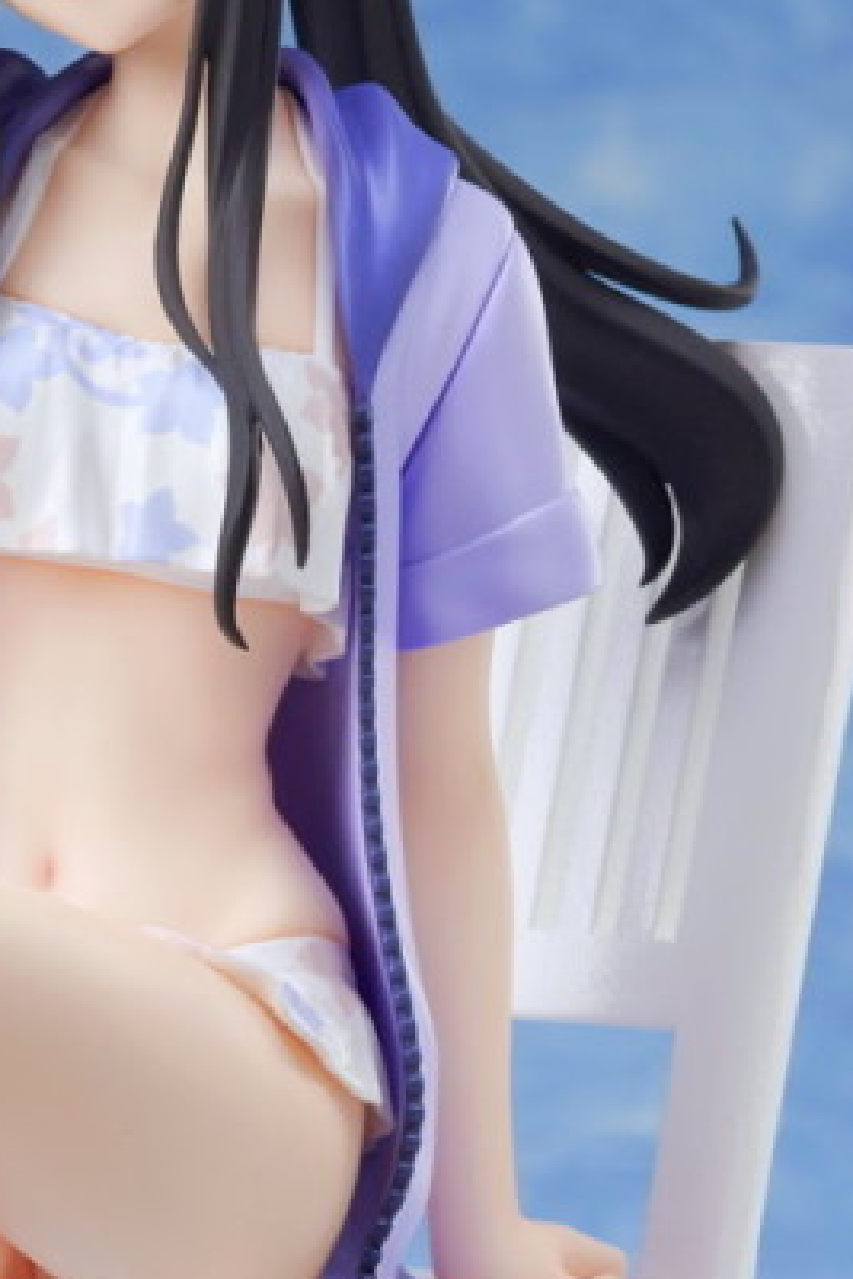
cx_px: -45
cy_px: 815
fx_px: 10652
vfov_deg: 6.9
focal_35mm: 300
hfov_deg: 4.6
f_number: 18
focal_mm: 100
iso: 100
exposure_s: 1/125
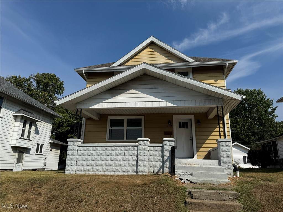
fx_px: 196
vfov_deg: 56.8
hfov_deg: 71.6
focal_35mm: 24
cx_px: 142
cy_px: 106
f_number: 1.78
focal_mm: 6.76
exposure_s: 1/7937
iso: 80
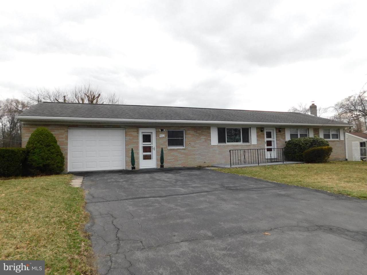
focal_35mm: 23
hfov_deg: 73.9
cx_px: 184
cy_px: 138
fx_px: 244
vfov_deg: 58.9
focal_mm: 4
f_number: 3
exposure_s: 1/640
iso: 125
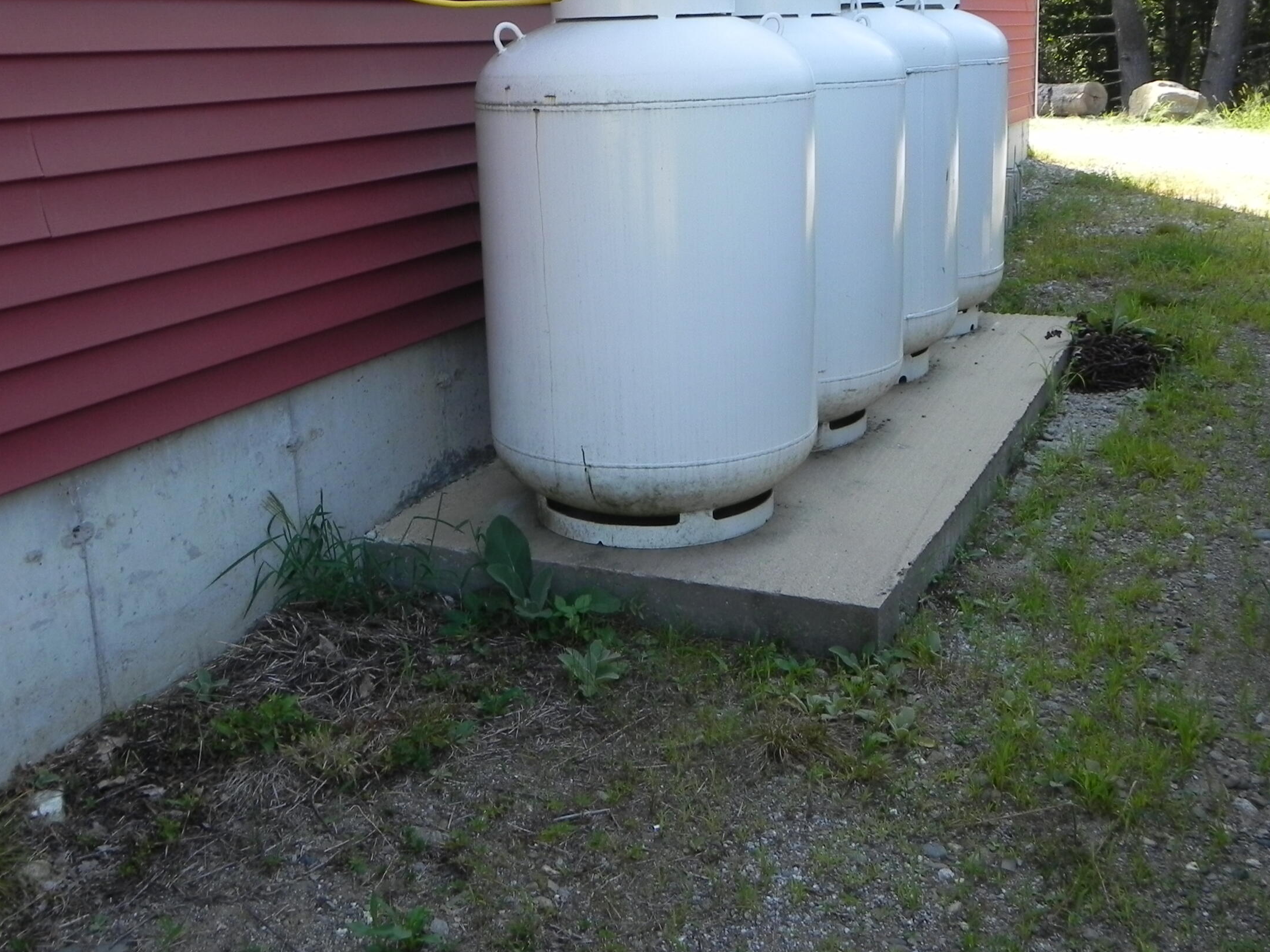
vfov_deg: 35.7
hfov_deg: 46.8
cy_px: 352
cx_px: 602
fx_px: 1467
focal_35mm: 40
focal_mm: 5.2
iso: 160
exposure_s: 1/160
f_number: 5
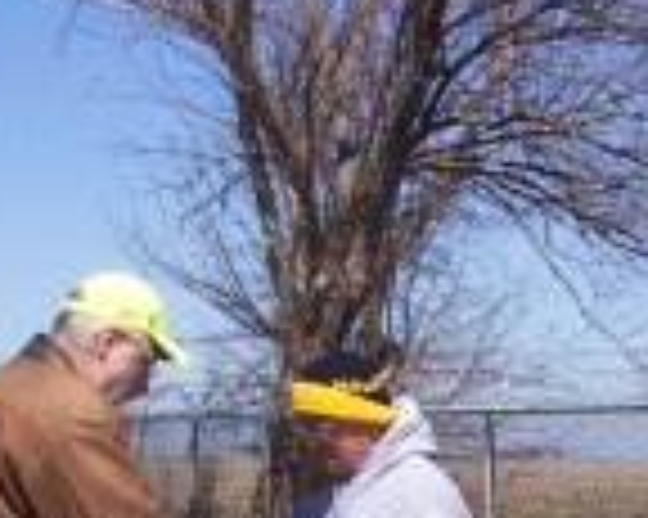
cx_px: 522
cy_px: 800
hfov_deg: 14.1
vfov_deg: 10.9
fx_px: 2606
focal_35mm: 136
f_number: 4.8
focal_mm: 8
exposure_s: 1/700
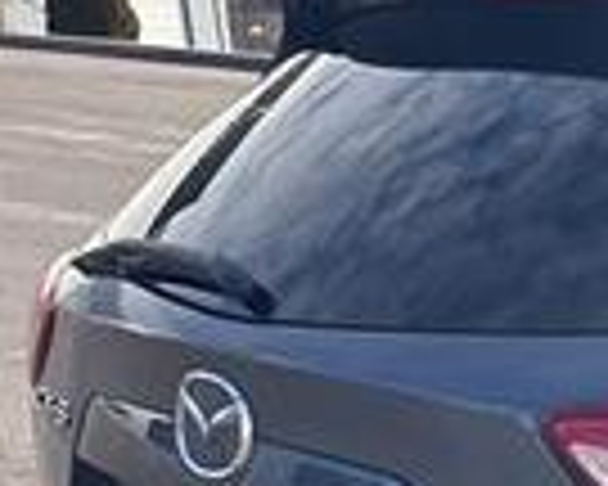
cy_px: 585
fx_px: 1709
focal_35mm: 95
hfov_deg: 17.7
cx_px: 955
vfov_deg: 15.6
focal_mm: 5.96
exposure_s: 1/1217
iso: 50
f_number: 1.6
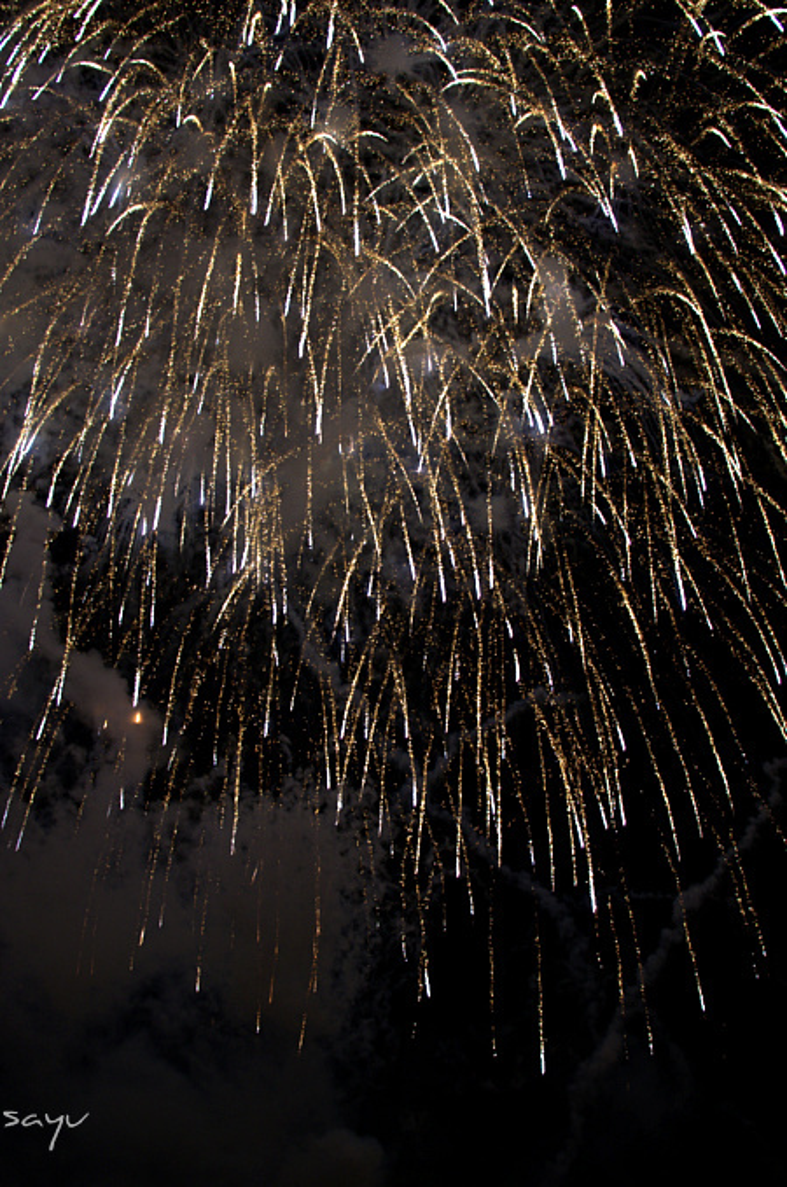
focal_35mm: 52
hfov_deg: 25.7
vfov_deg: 37.9
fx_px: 1728
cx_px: 394
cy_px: 594
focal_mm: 35
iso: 800
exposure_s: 1/8
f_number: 5.6
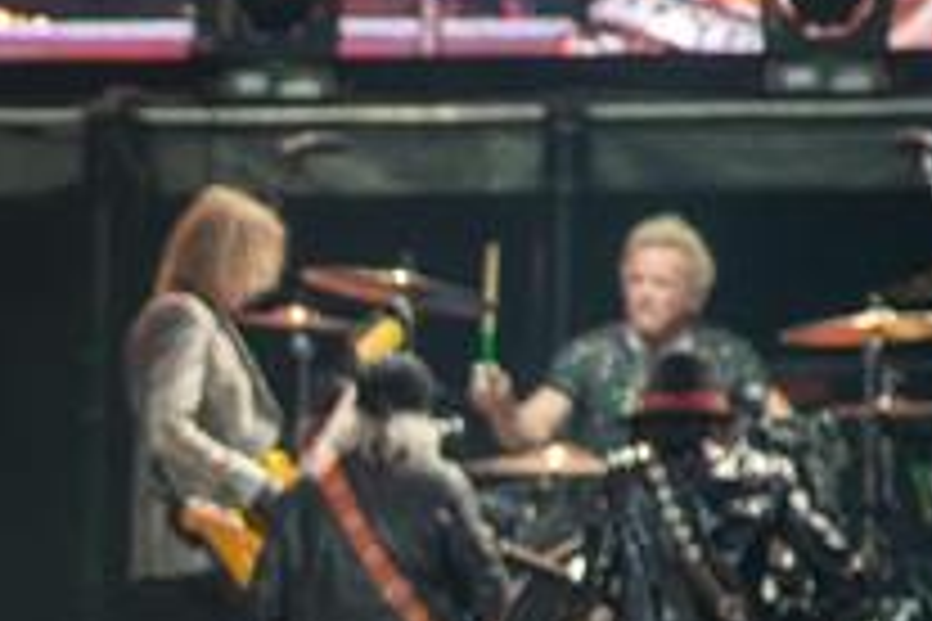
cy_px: 943
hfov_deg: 2.9
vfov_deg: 2.0
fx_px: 18043
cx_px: -545
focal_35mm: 697
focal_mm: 200
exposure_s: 1/400
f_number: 5.6
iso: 1000
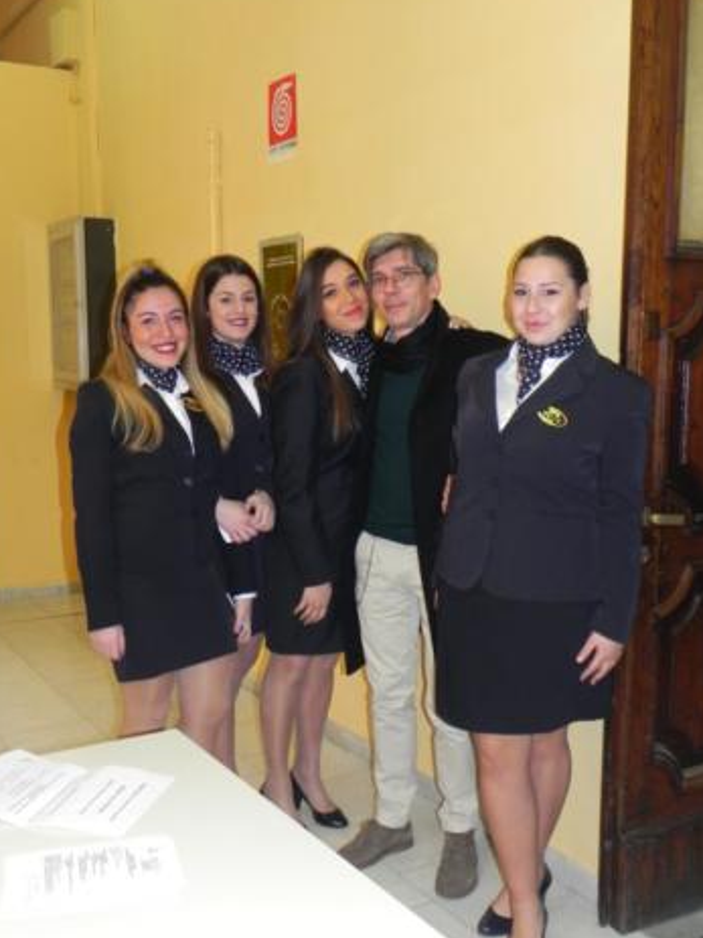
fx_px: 1084
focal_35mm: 40
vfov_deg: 46.8
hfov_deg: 35.9
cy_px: 478
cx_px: 360
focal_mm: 6.6
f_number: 3.2
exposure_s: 1/30
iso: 200
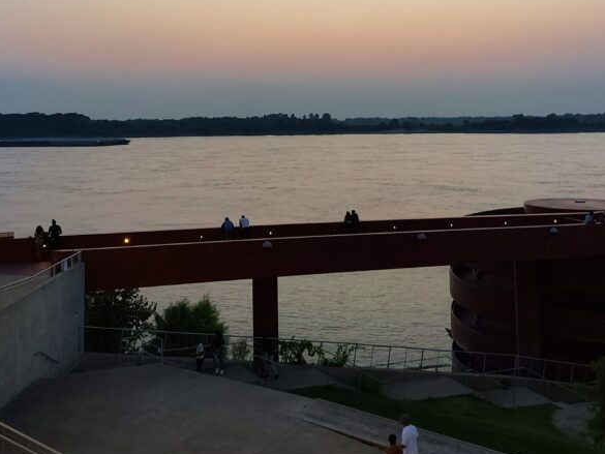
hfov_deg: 44.8
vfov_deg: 33.3
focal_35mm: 42
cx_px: 312
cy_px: 87
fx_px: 734
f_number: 1.8
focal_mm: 5.23
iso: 160
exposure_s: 1/50
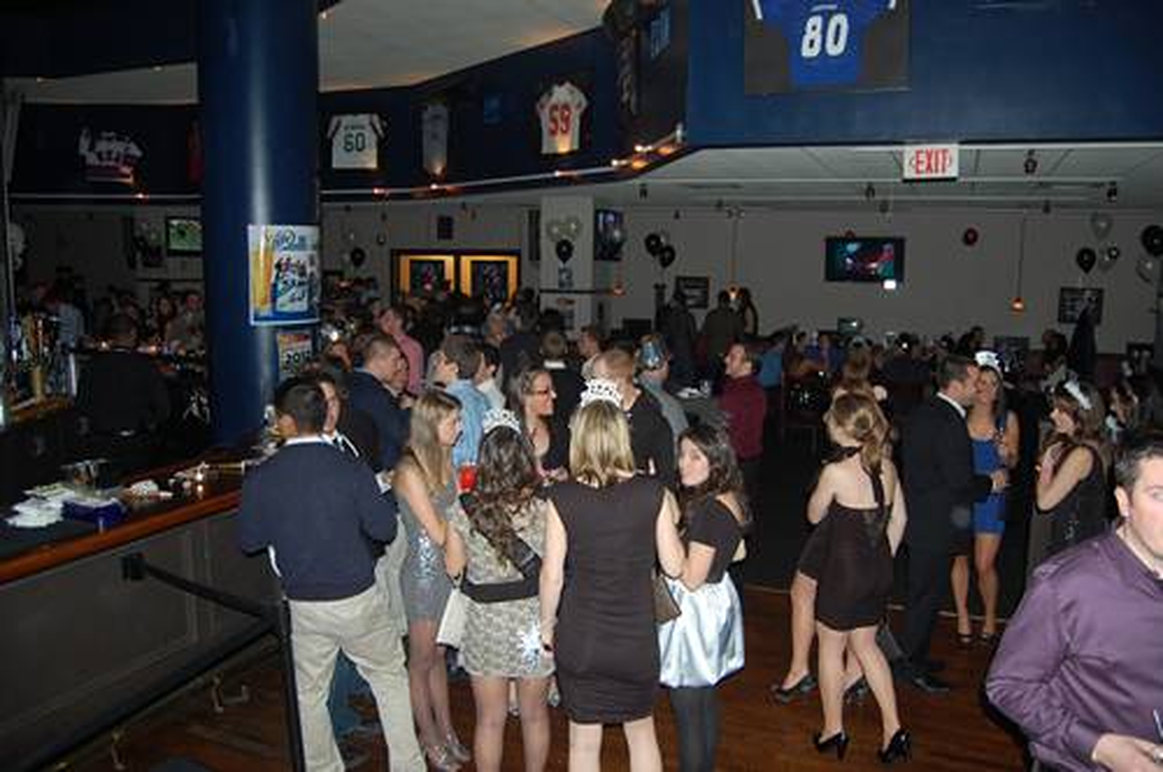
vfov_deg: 47.8
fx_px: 871
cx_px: 582
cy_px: 386
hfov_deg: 67.4
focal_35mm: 27
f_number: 3.5
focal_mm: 18
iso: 400
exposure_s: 1/60
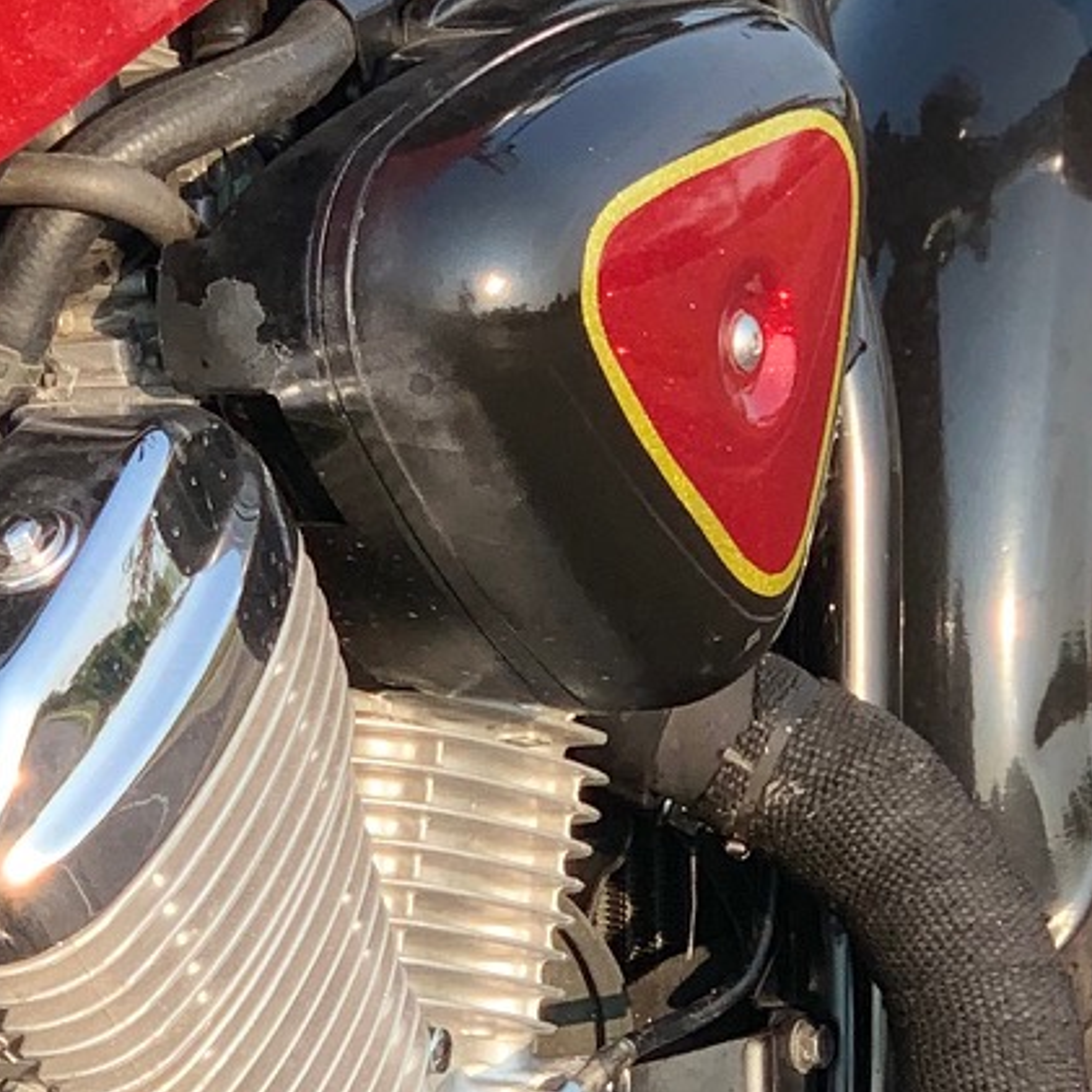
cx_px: 480
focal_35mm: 220
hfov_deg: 8.0
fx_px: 7852
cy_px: 226
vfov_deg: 7.9
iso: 16
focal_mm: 6
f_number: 2.4
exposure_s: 1/269
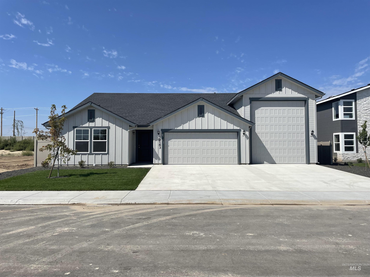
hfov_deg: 67.3
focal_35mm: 26
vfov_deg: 53.1
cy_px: 138
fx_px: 278
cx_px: 185
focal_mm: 4.2
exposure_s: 1/6897
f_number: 1.6
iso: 32
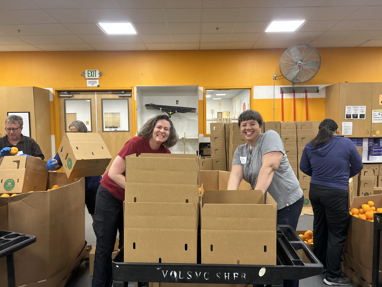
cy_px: 144
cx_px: 191
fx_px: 287
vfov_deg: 53.1
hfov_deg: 67.3
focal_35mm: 26
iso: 200
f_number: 1.5
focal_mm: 5.7
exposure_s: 1/60
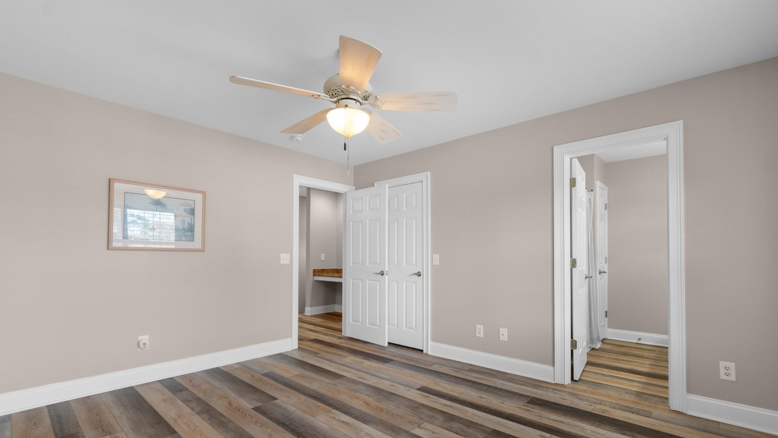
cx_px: 393
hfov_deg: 99.4
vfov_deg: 66.8
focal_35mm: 16
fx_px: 330
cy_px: 250
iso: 100
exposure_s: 1/25
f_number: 4.5
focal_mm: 10
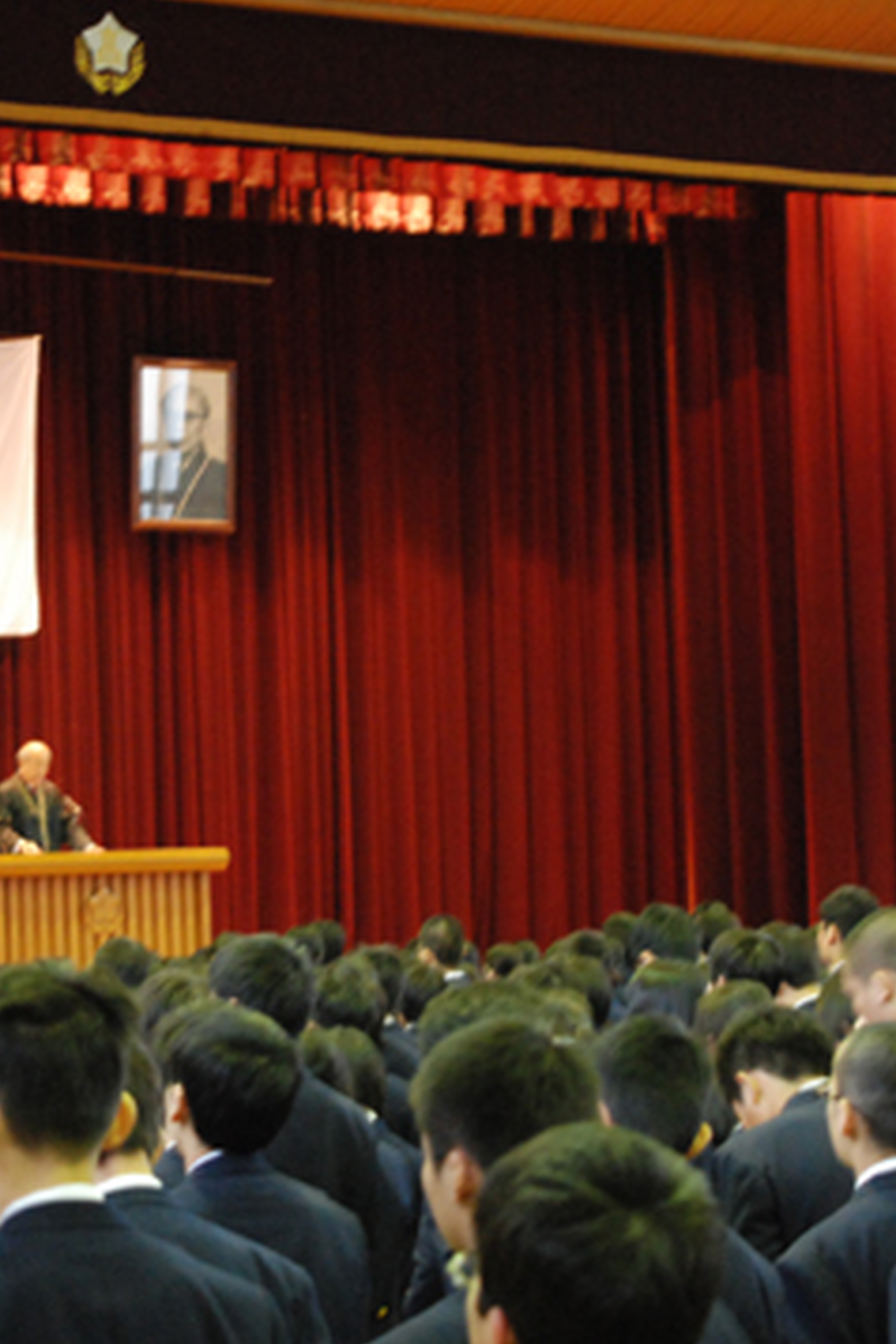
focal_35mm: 116
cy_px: 636
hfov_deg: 11.8
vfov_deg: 17.6
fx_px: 4330
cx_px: 237
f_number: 4.2
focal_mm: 46
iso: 1600
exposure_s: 1/25
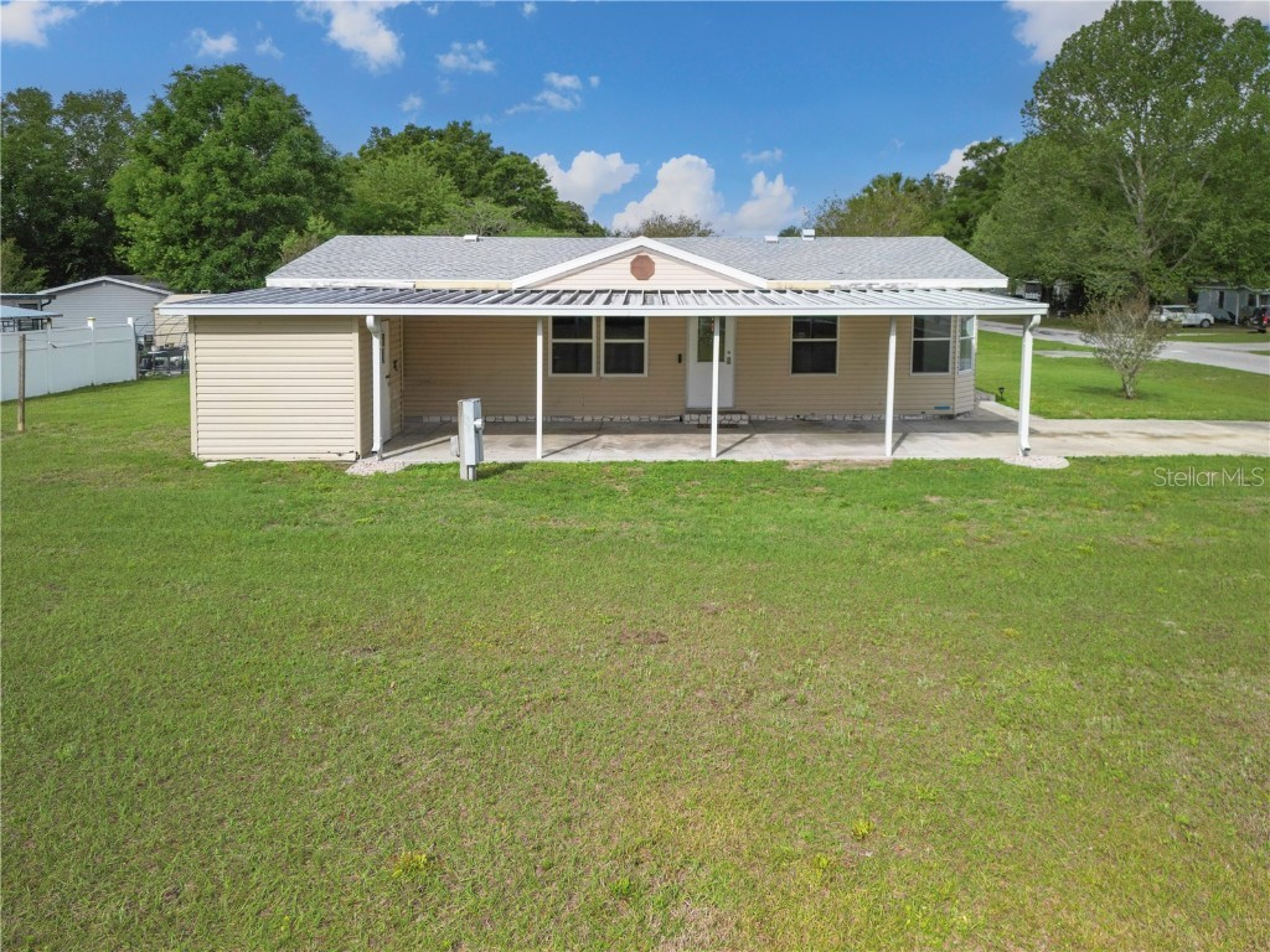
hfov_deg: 71.6
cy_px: 476
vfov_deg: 56.8
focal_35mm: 24
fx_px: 881
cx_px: 635
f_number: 1.7
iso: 100
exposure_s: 1/25
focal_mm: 6.72
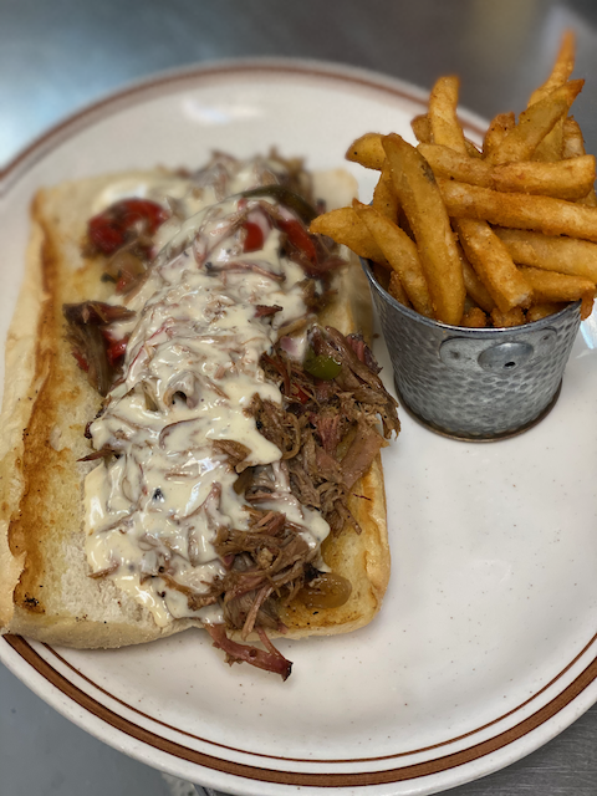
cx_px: 298
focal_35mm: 52
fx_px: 1196
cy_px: 398
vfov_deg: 36.8
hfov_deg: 28.0
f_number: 2
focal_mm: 6
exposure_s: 1/120
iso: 125
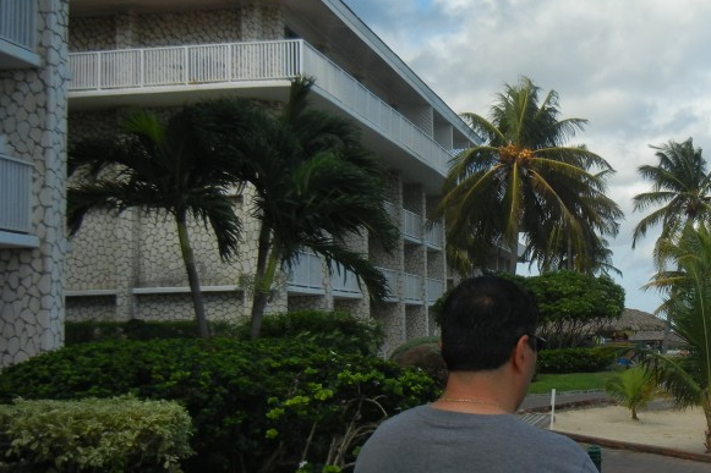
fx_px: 1086
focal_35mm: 55
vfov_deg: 24.6
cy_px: 238
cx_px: 575
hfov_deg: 35.0
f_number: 7
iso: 160
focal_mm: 5.4
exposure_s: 1/346
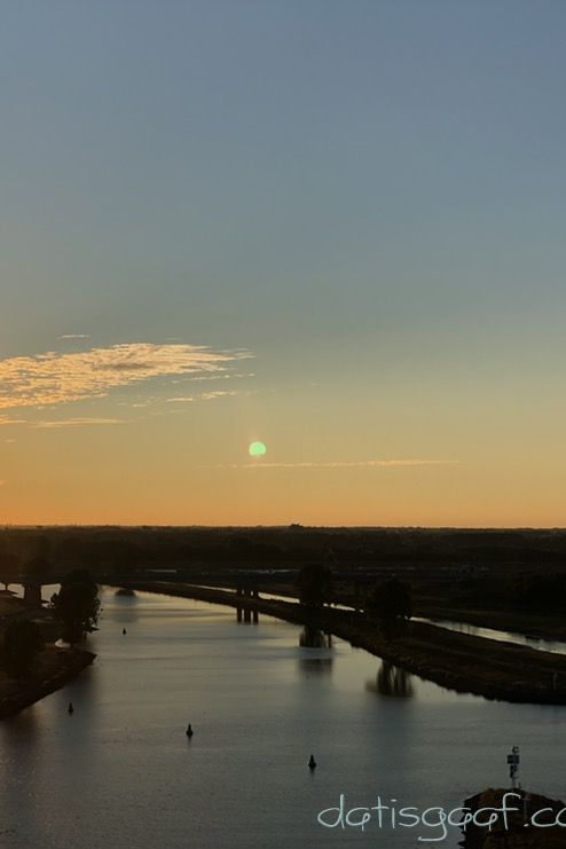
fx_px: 1721
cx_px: 60
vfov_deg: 27.7
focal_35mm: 73
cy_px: 424
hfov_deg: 18.4
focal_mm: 6
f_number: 2.4
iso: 16
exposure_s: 1/1548
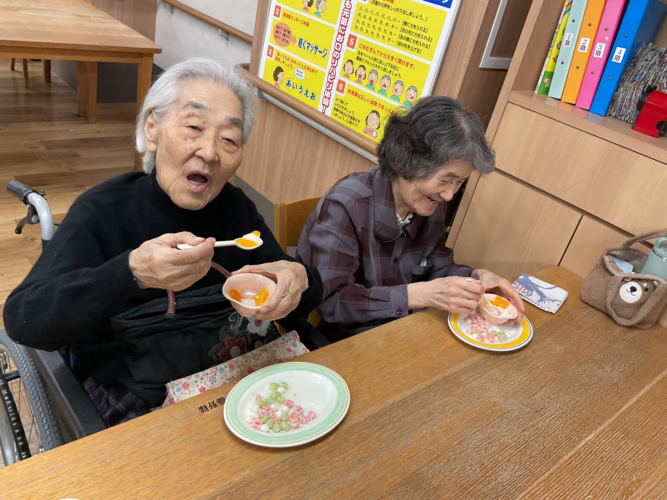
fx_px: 559
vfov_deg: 48.2
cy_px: 250
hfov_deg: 61.7
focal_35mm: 29
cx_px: 334
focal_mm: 3
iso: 100
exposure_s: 1/60
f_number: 1.8
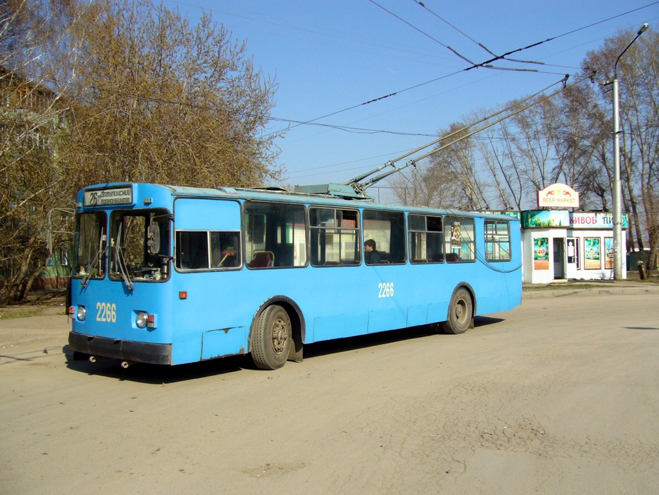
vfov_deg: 40.7
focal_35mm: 35
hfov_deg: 52.6
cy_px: 248
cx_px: 330
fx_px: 666
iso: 80
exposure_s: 1/400
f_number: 5.6
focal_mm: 5.8
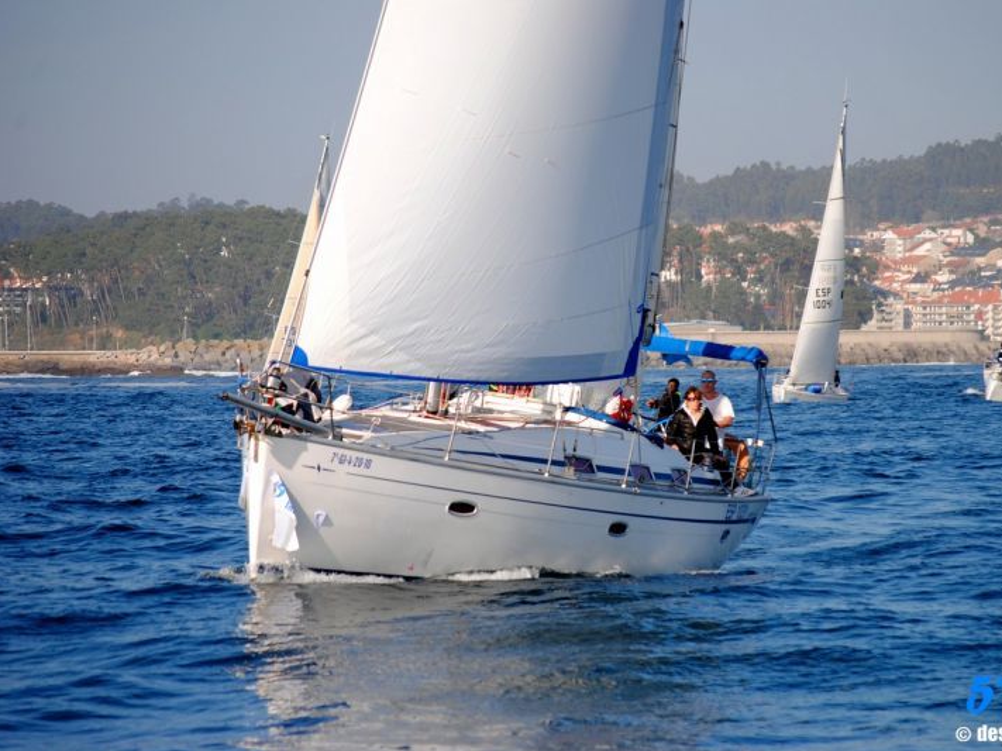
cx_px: 561
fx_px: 6354
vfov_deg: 6.8
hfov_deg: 9.0
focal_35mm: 220
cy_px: 377
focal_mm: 135
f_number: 5.6
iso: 100
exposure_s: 1/500
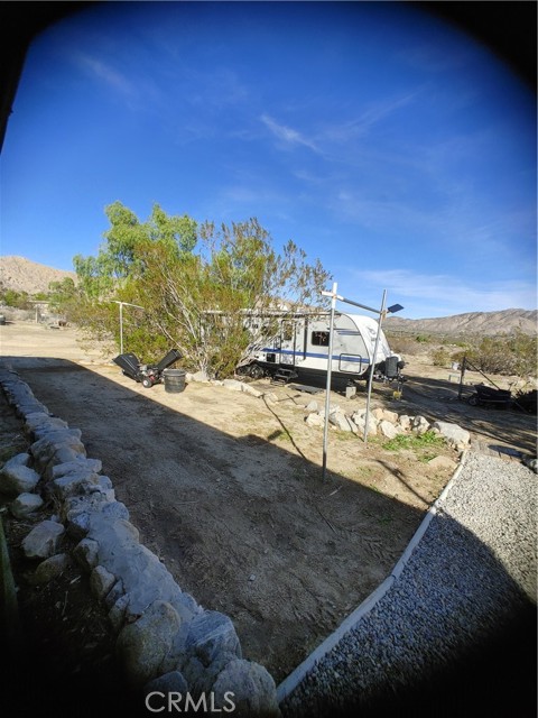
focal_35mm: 15
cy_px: 359
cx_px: 269
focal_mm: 1.78
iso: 50
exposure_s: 1/629
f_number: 1.9
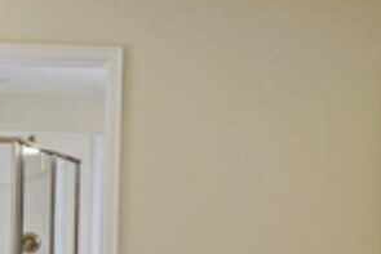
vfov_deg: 20.6
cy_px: 224
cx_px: 289
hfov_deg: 30.4
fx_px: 688
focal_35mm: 65
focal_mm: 10
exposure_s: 1/10
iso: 110
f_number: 4.5
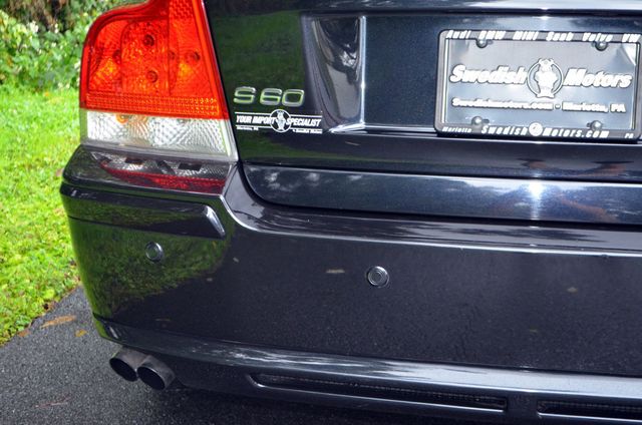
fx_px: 1121
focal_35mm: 63
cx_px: 321
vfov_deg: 21.5
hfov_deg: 32.0
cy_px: 212
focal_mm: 42
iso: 1100
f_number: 5.3
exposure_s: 1/60
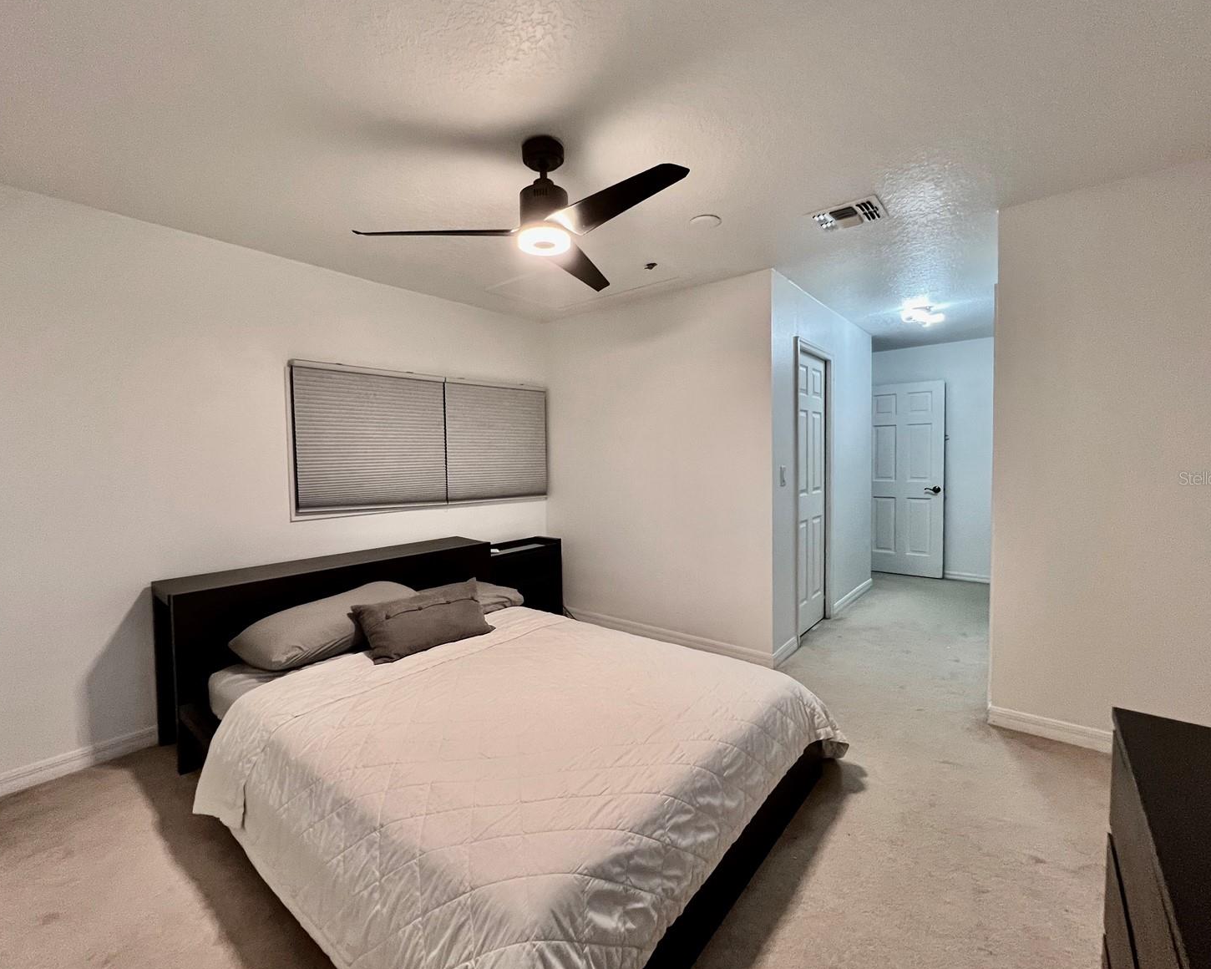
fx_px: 502
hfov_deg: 100.7
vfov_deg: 88.0
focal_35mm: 14
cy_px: 478
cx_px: 590
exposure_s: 1/60
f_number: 1.8
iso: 320
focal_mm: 1.57
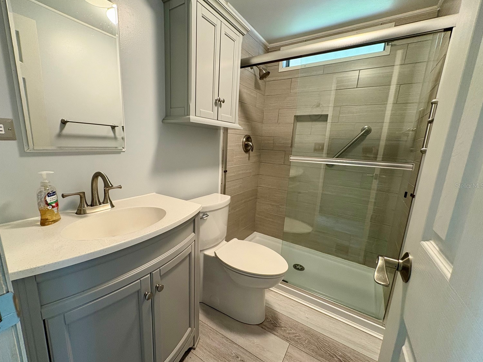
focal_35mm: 15
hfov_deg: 98.0
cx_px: 227
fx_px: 209
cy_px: 186
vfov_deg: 81.7
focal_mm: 2.22
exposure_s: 1/60
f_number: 2.2
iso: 250
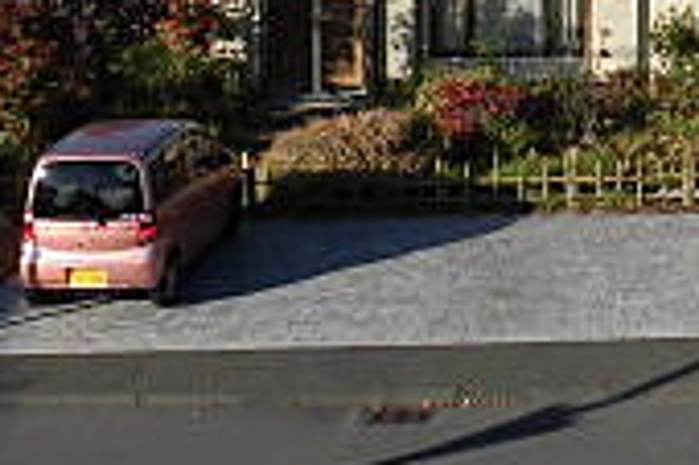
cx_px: 814
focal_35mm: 94
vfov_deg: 13.6
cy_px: -251
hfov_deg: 20.4
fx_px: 1823
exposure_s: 1/250
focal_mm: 4.3
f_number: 7.8
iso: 100
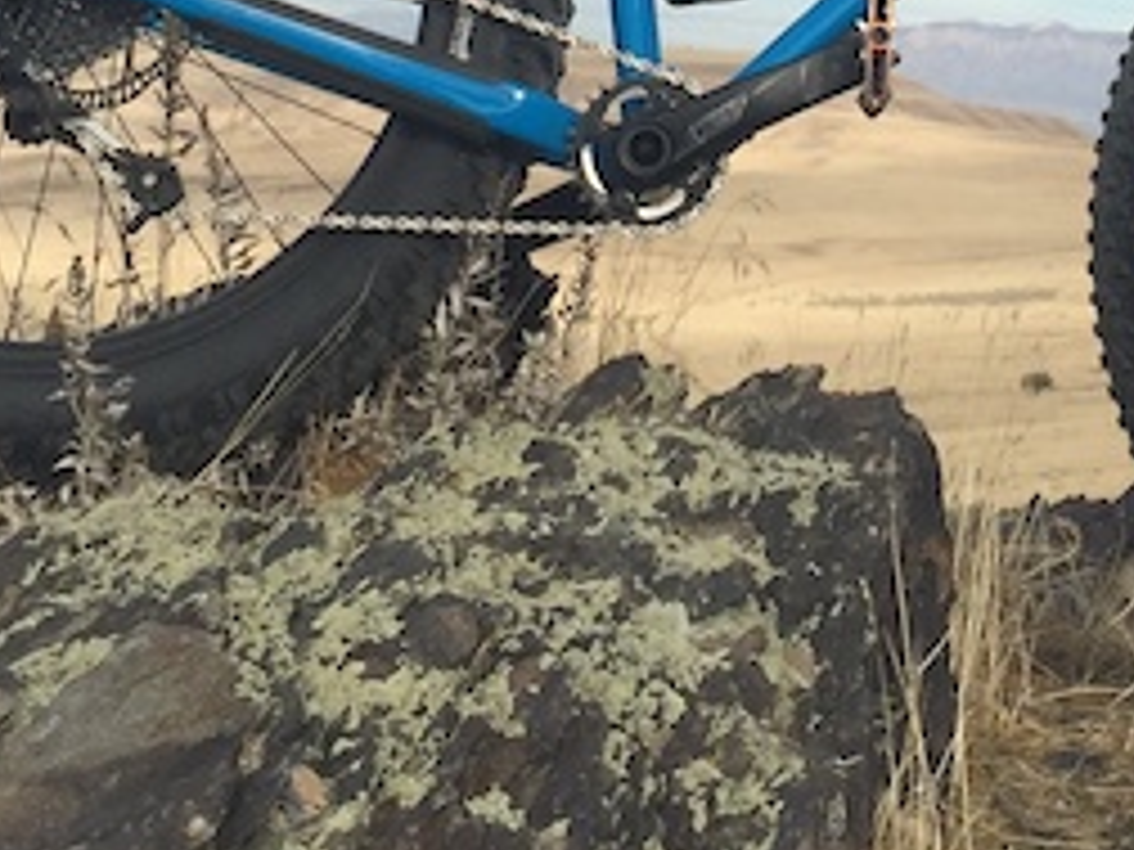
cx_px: 850
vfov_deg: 14.9
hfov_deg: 21.1
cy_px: -414
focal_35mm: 92
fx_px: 3014
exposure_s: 1/2475
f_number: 2.2
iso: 32
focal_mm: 4.15
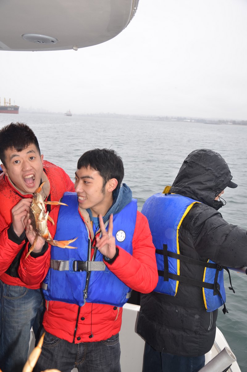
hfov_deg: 36.7
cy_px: 186
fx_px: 372
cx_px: 124
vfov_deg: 53.2
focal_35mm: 36
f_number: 5.6
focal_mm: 24
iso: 140
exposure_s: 1/125
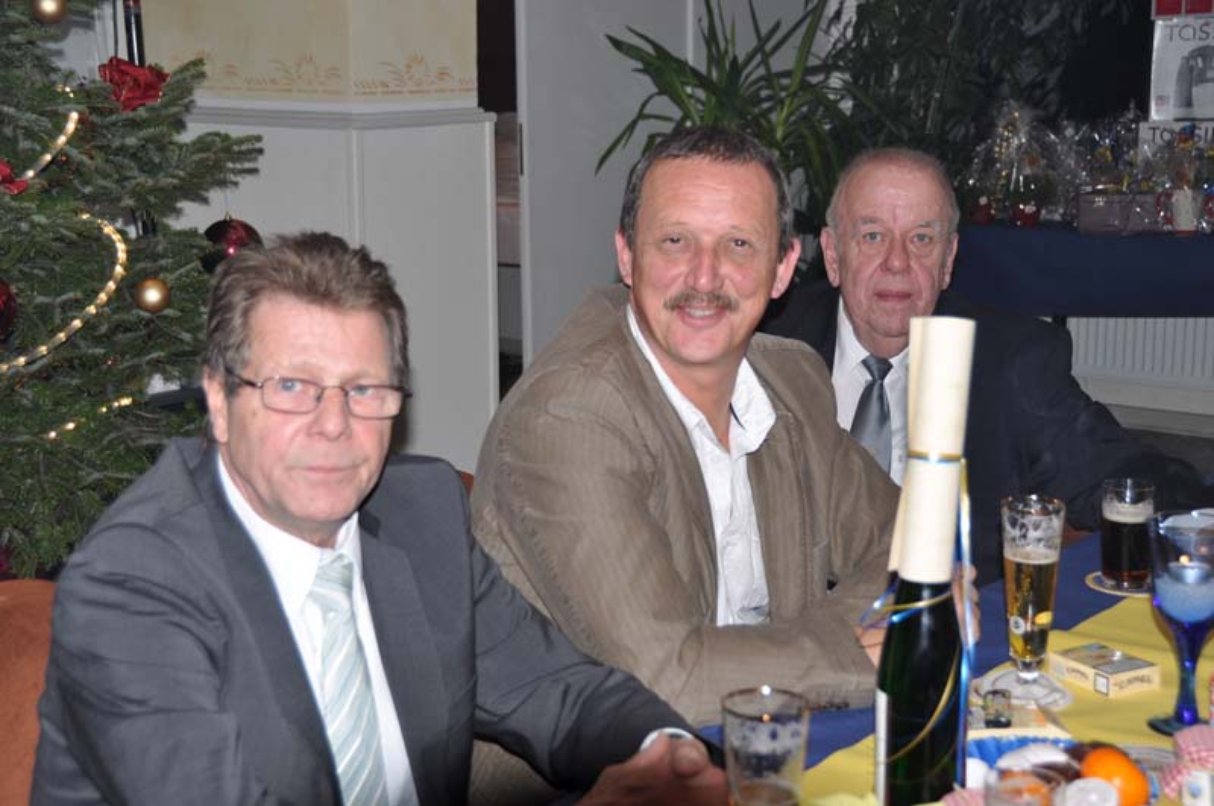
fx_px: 1818
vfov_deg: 25.0
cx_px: 607
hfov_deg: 36.9
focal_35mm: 54
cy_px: 403
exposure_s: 1/60
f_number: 4.2
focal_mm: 36
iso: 200
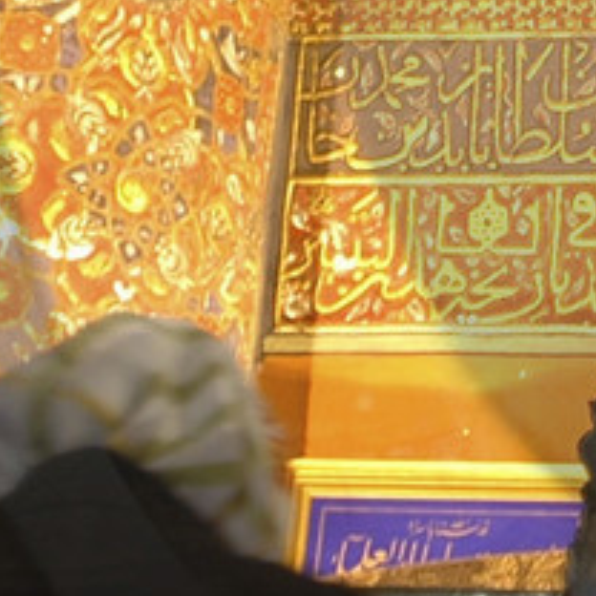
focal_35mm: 196
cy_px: -67
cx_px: 1023
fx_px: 3818
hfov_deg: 8.6
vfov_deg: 8.8
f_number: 3.2
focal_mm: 20
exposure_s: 1/10
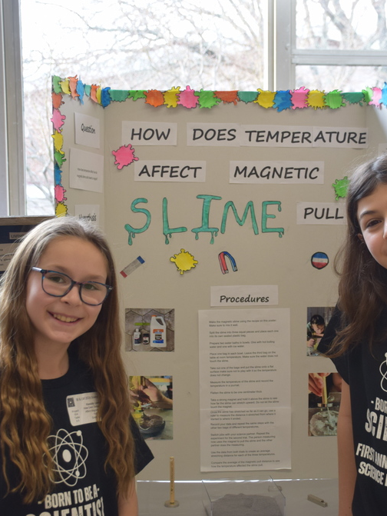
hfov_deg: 22.2
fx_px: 983
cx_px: 251
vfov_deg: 29.4
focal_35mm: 66
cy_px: 260
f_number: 5
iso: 400
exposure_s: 1/100
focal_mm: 30
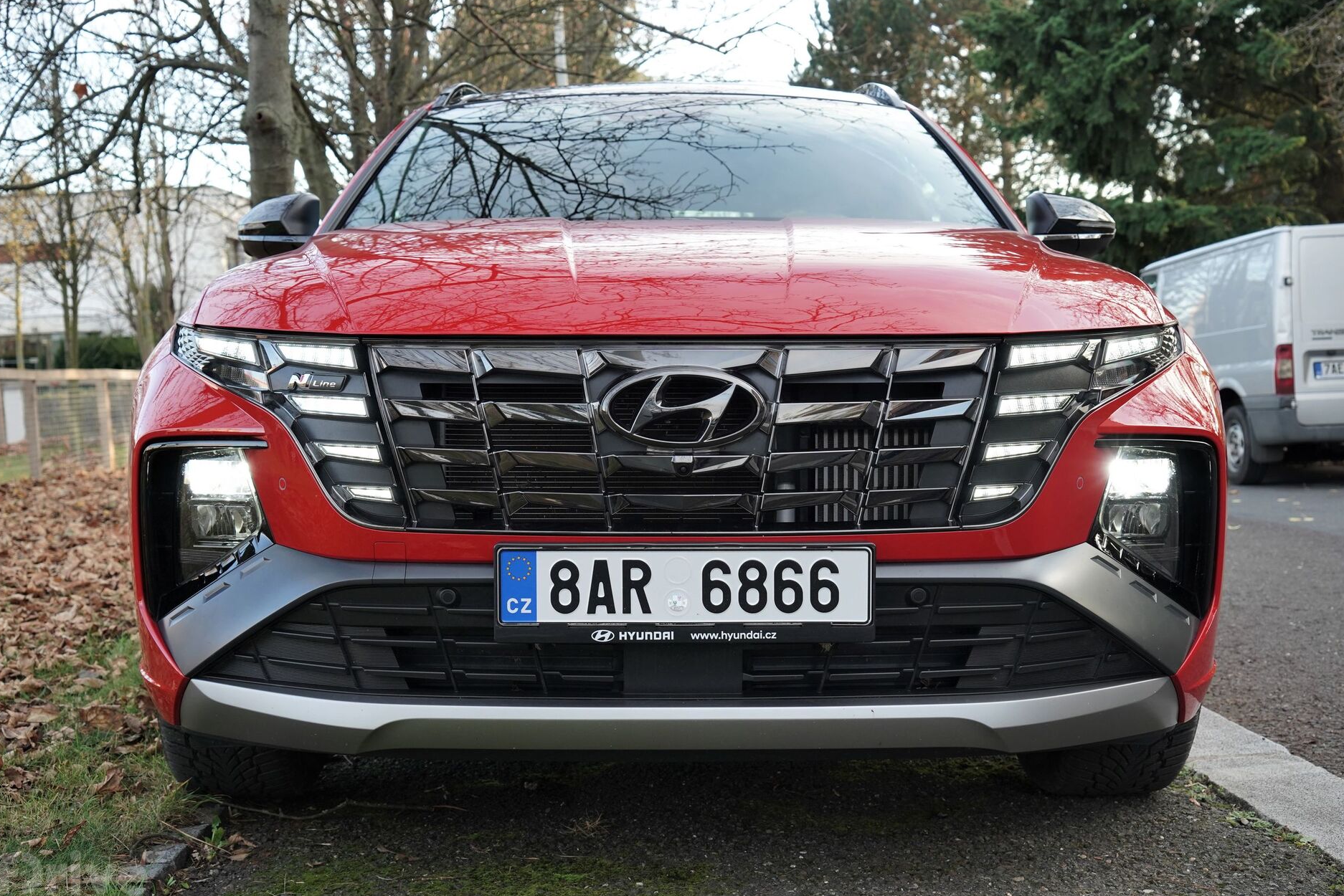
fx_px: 1568
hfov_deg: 46.4
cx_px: 669
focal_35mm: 42
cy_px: 455
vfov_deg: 31.9
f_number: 6.3
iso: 800
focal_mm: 41
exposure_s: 1/160
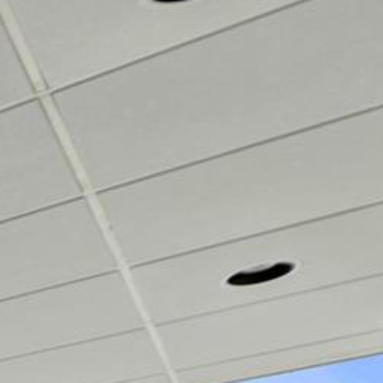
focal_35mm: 86
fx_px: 1077
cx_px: -725
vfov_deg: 15.9
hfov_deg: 11.9
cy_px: 759
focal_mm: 16
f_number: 4
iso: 500
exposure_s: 1/160
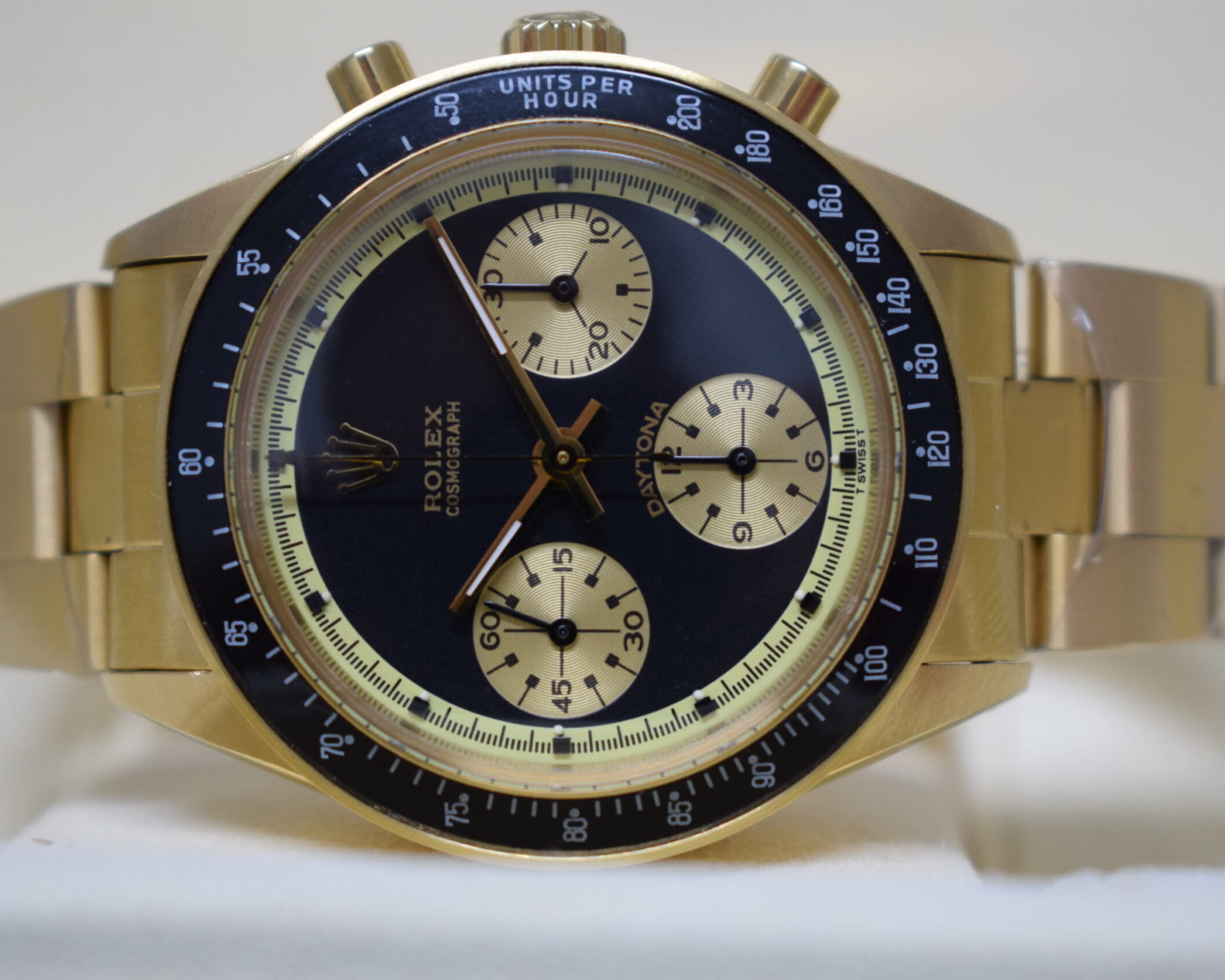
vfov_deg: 16.4
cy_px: 490
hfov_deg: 20.5
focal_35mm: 94
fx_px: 3392
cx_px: 644
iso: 1000
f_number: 5.6
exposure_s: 1/60
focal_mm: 55
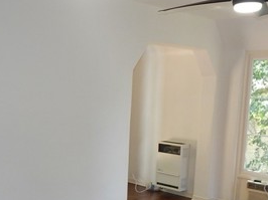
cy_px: 156
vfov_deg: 27.0
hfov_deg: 36.0
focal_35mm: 53
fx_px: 410
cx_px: 100
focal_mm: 4
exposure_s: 1/30
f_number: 3
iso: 200
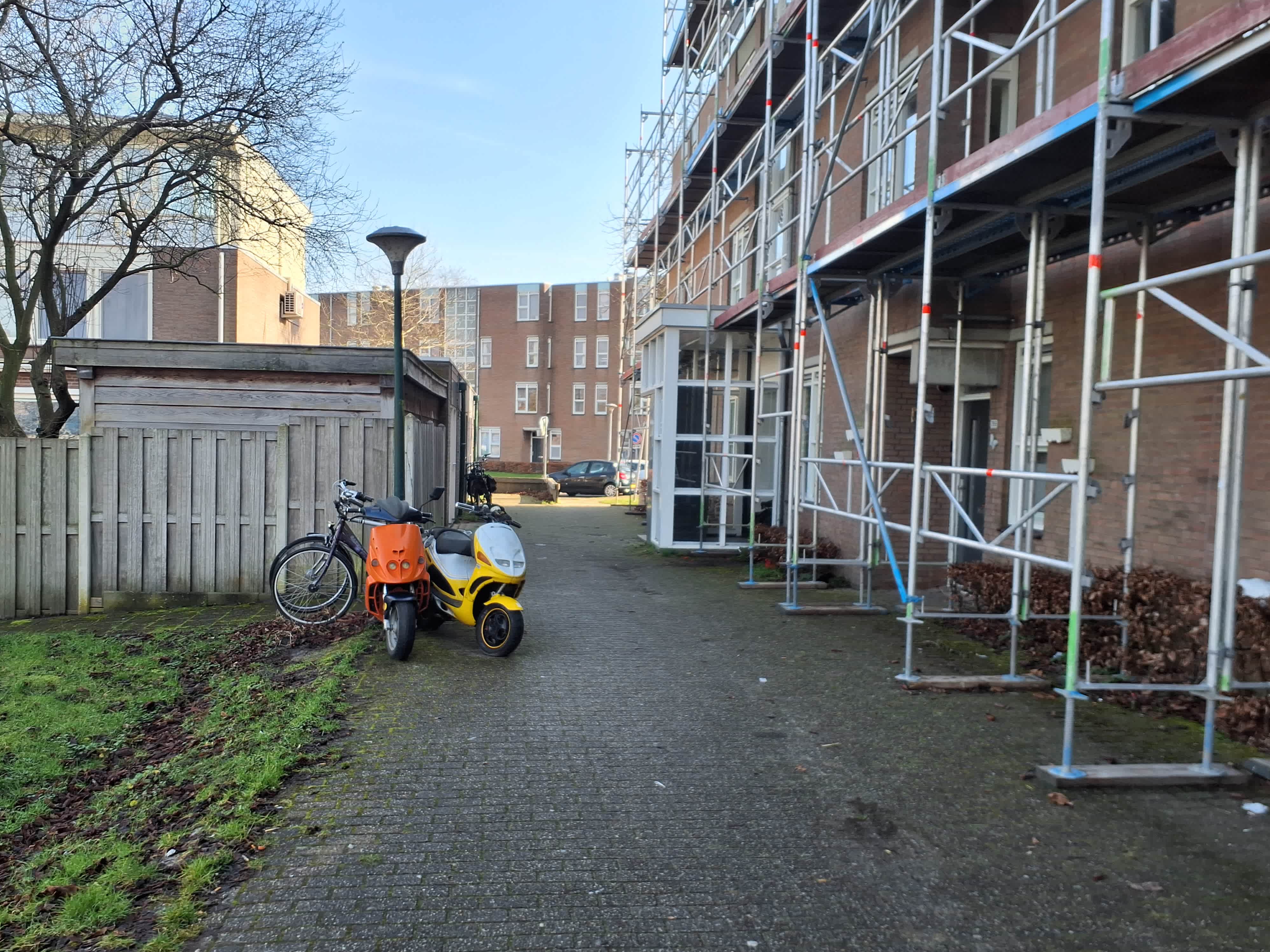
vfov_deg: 49.7
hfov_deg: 63.4
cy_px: 486
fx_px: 1027
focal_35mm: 28
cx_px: 632
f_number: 1.9
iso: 40
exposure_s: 1/430
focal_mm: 3.6
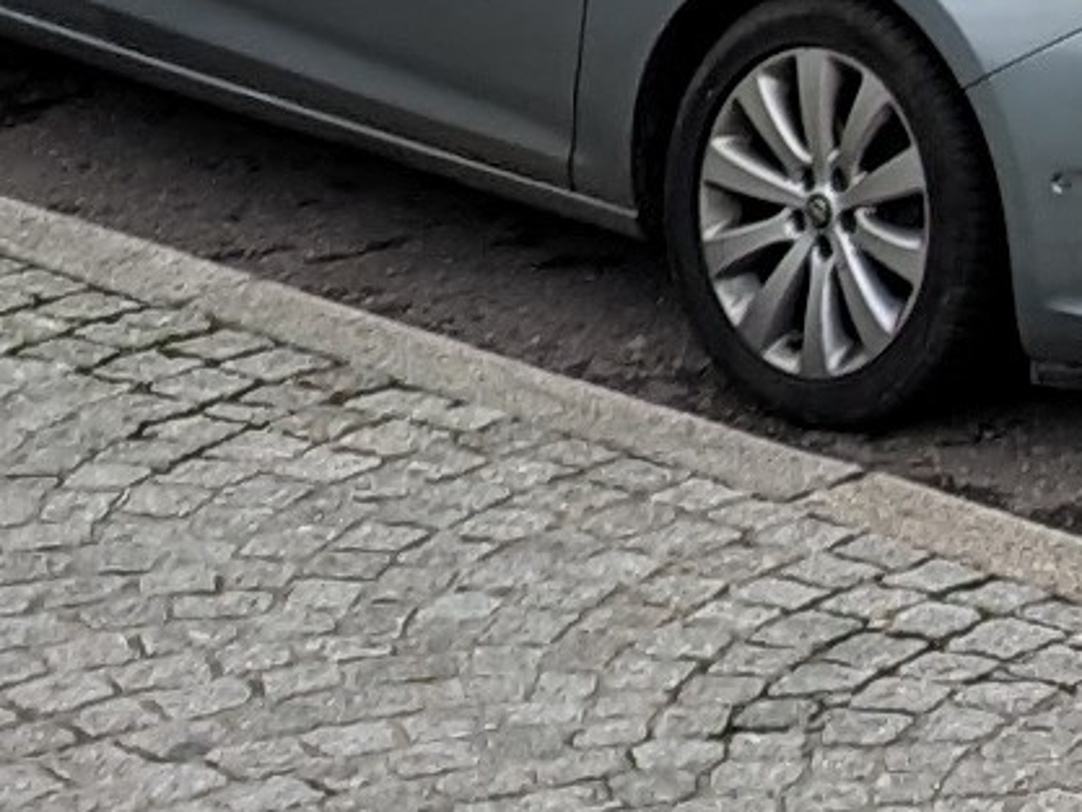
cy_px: -341
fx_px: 3033
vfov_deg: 14.4
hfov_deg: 19.1
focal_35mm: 97
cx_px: 1309
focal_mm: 6.9
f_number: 1.68
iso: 21
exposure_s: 1/79.6
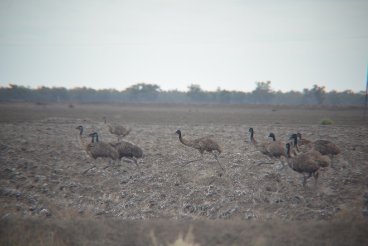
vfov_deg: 4.0
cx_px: 192
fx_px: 3486
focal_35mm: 341
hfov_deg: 6.0
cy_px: 138
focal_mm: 200
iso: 500
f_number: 5.6
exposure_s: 1/1000
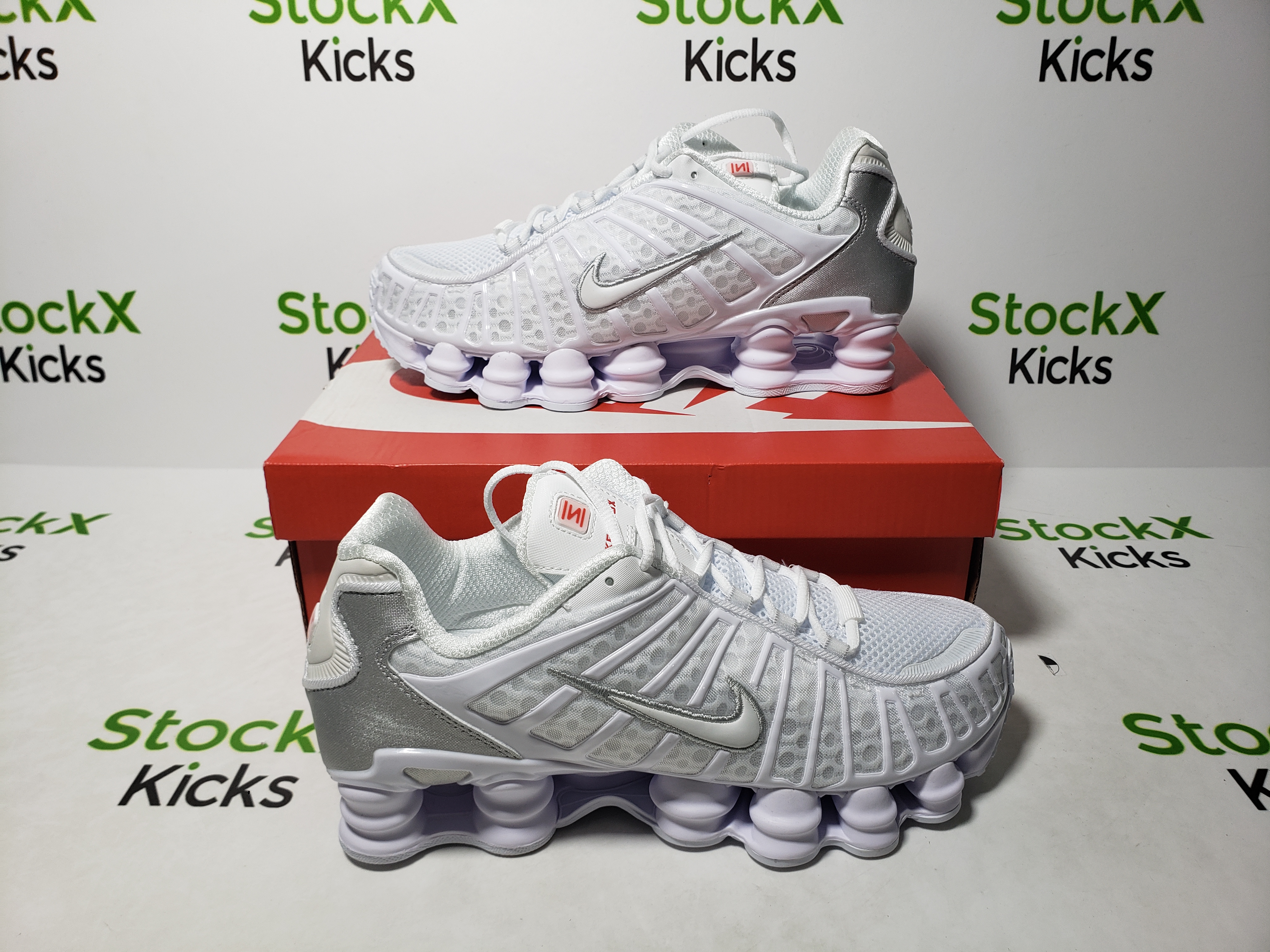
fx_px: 954
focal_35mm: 26
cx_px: 635
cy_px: 476
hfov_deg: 67.3
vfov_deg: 53.1
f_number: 2.4
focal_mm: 4.3
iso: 50
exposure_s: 1/240
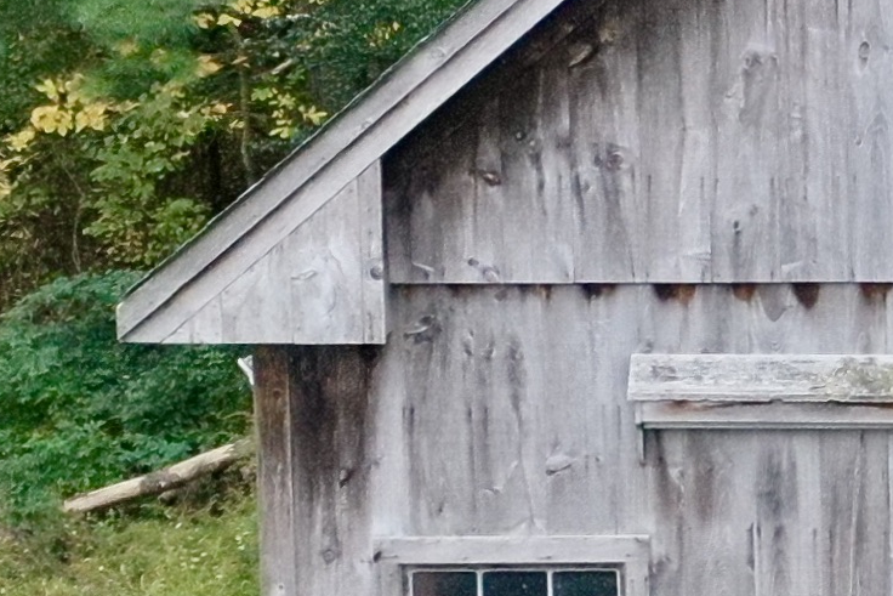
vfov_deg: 6.7
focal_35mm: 205
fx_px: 5086
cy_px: 375
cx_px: 1642
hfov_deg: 9.5
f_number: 2.8
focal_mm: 10.26
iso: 800
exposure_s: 1/640
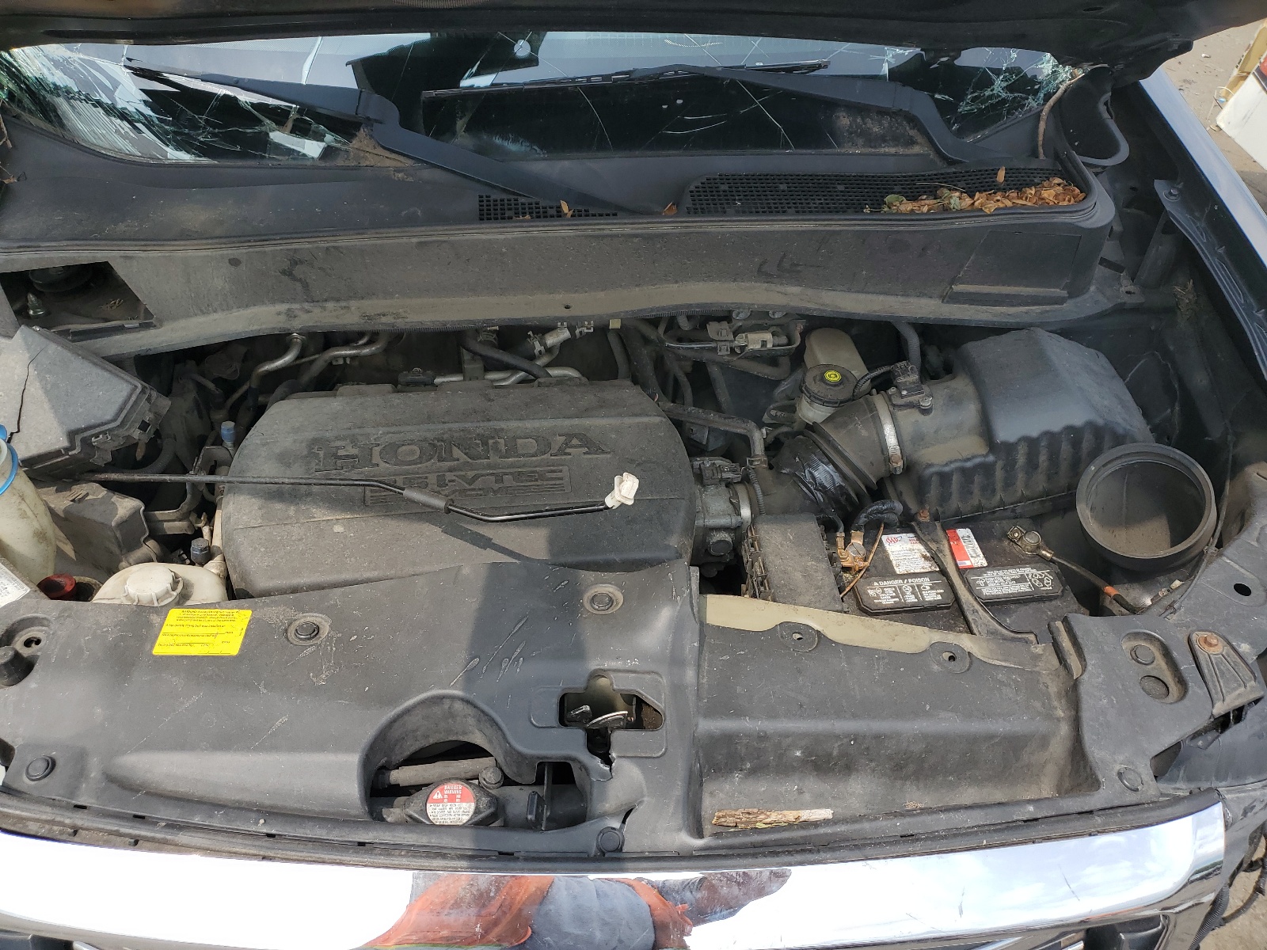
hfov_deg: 67.3
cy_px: 475
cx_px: 634
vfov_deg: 53.1
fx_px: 952
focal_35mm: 26
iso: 50
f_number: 1.5
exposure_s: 1/1667
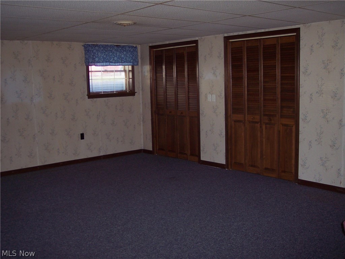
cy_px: 130
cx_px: 172
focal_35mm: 39
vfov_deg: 36.8
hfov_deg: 47.9
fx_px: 389
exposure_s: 1/60
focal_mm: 8
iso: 140
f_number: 2.8
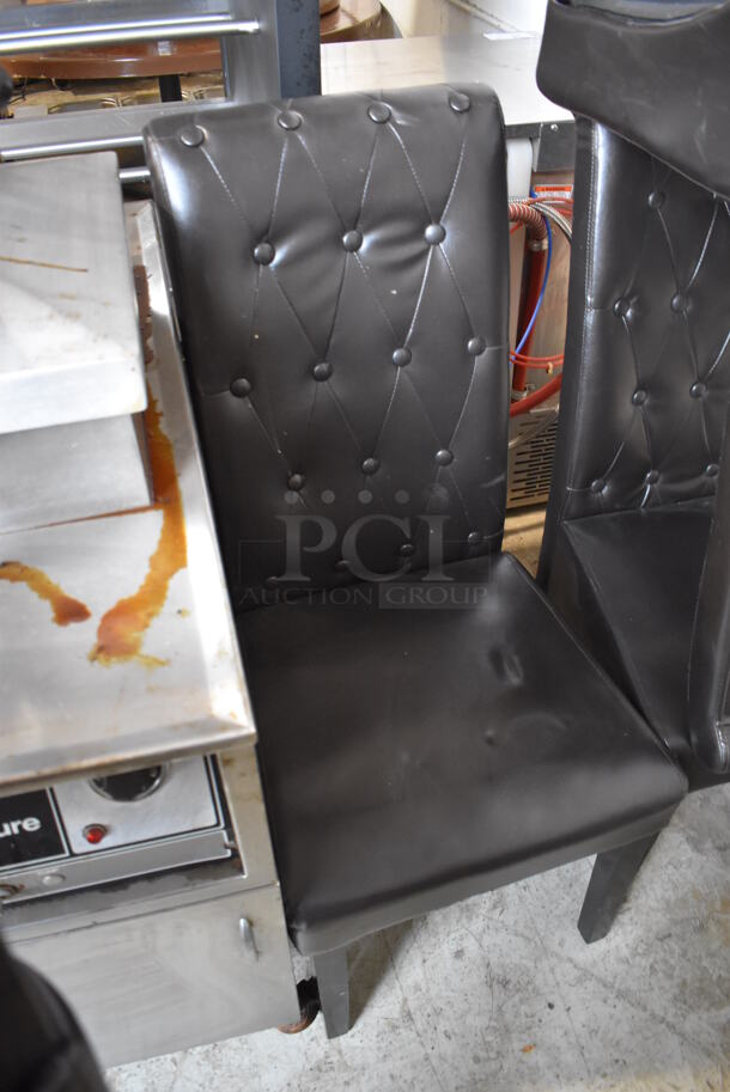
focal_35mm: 27
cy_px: 546
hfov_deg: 48.0
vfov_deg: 67.3
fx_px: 820
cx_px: 365
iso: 3200
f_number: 3.5
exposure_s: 1/25
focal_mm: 18
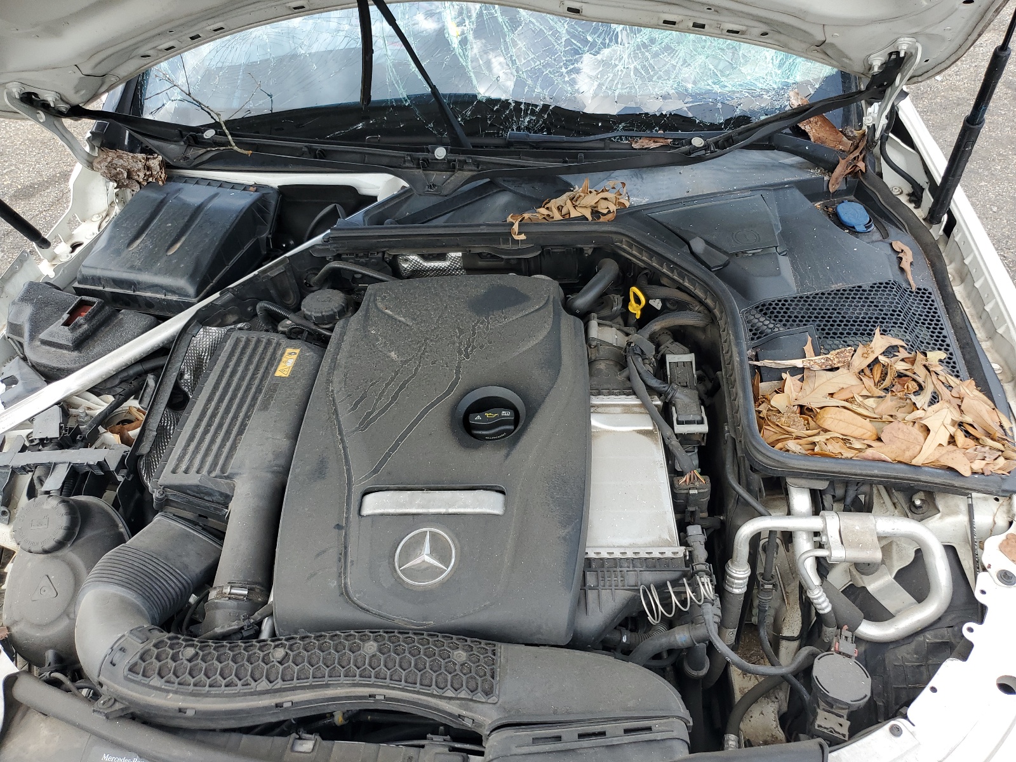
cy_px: 381
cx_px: 508
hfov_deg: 67.3
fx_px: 763
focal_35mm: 26
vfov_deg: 53.1
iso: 50
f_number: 1.5
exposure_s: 1/556
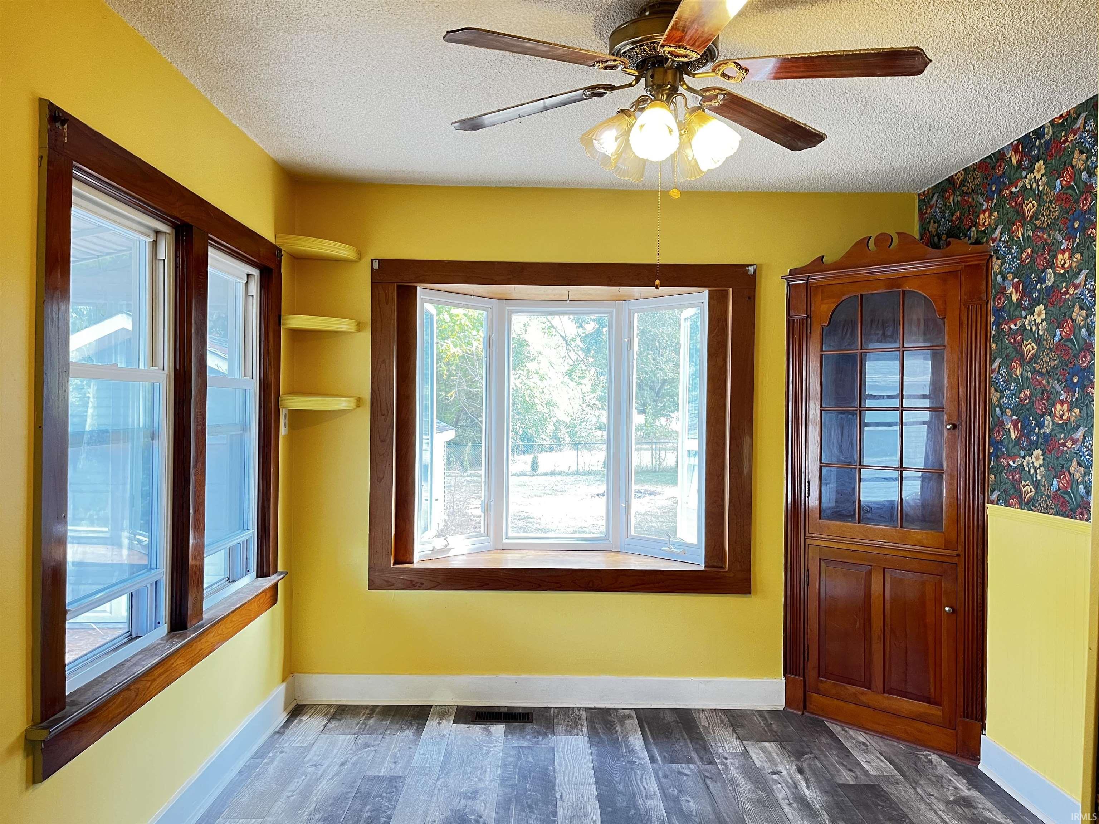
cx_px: 550
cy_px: 412
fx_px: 825
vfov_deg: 53.1
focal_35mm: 26
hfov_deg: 67.3
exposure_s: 1/60
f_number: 1.6
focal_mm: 5.1
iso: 200
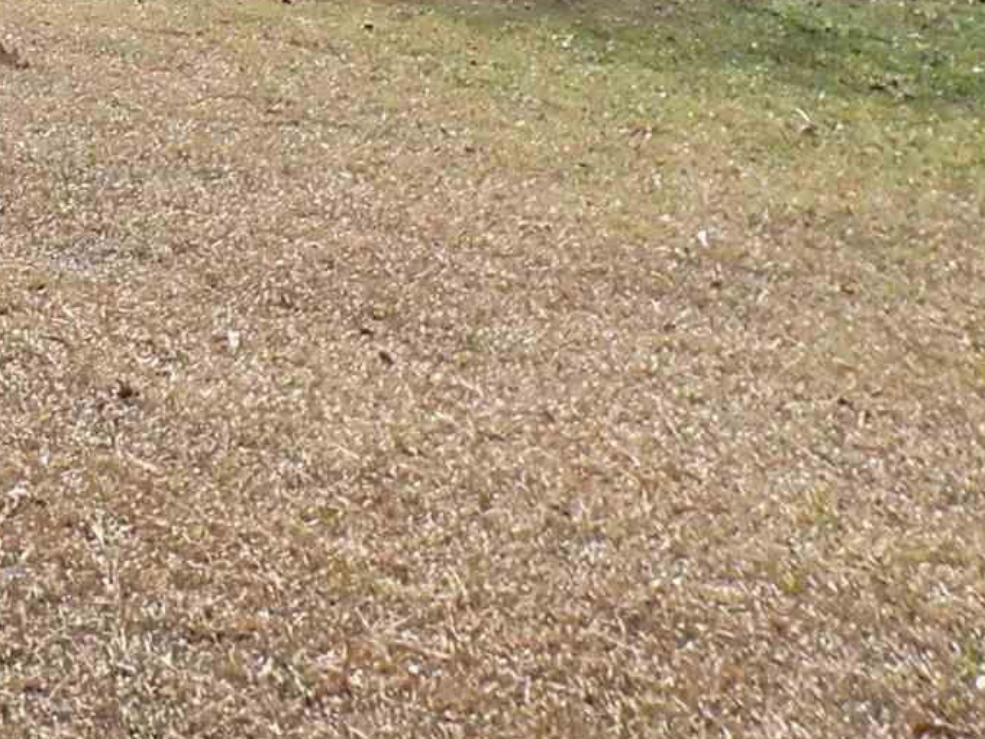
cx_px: -437
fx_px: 3215
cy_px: -645
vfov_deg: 11.9
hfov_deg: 16.1
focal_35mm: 113
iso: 100
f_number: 2.8
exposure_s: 1/640
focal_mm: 4.5
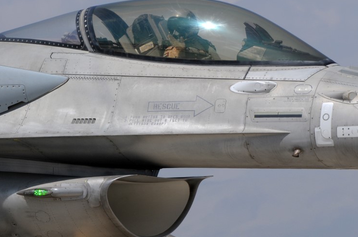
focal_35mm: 373
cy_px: 113
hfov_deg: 5.5
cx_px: 192
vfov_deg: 3.7
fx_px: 3704
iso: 200
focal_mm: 230
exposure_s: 1/640
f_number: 13
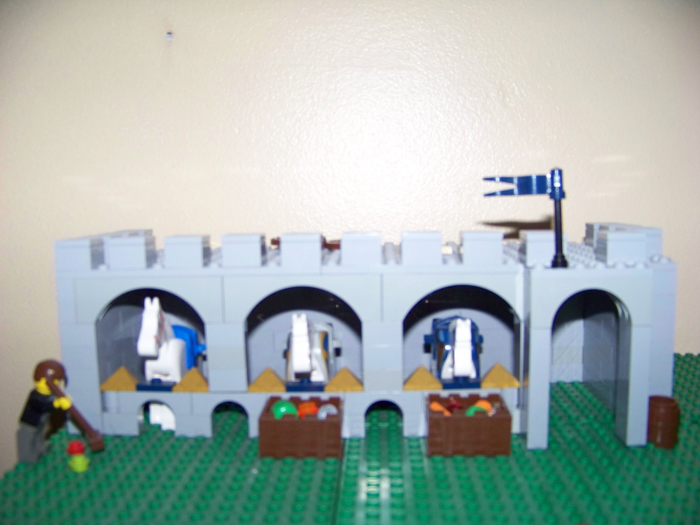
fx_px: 728
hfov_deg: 51.4
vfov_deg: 39.7
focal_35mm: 36
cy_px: 262
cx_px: 350
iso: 200
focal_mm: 5.85
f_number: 2.8
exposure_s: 1/30
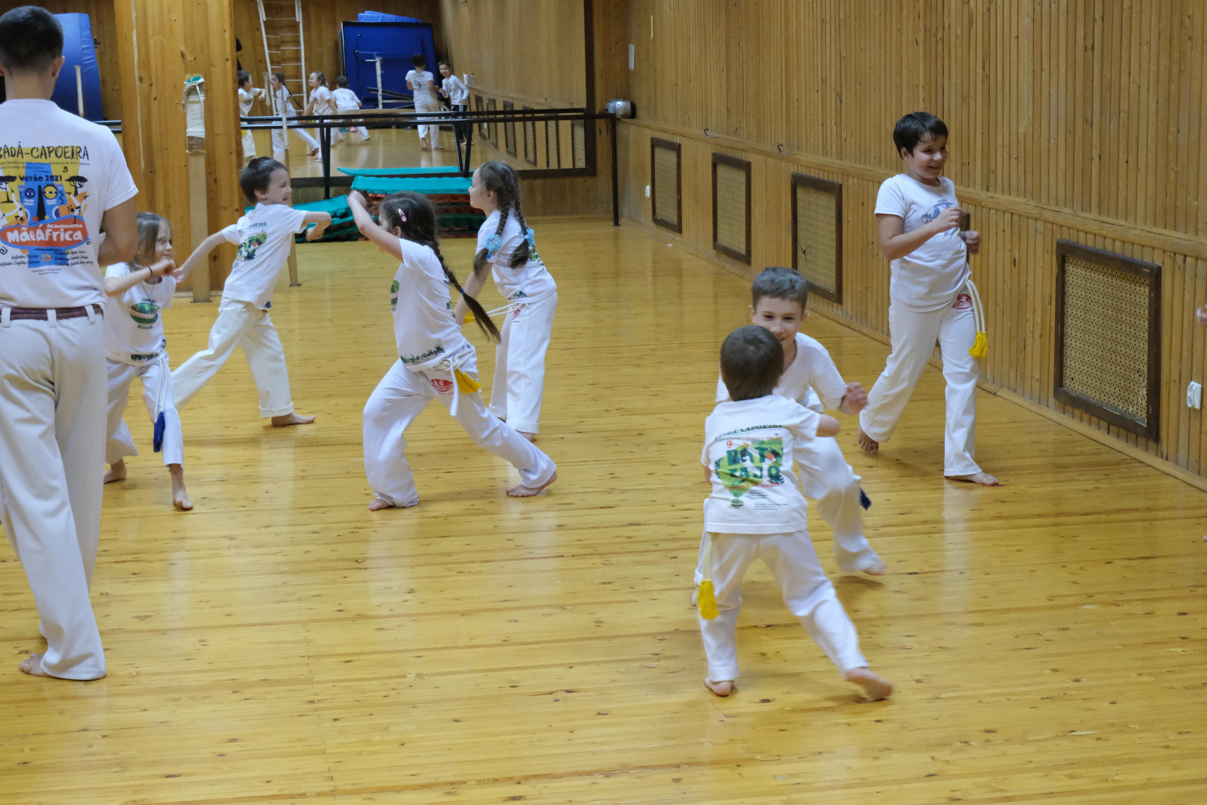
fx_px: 2112
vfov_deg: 21.6
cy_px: 402
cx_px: 604
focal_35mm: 63
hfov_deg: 31.9
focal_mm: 42
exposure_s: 1/105
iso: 6400
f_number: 5.6
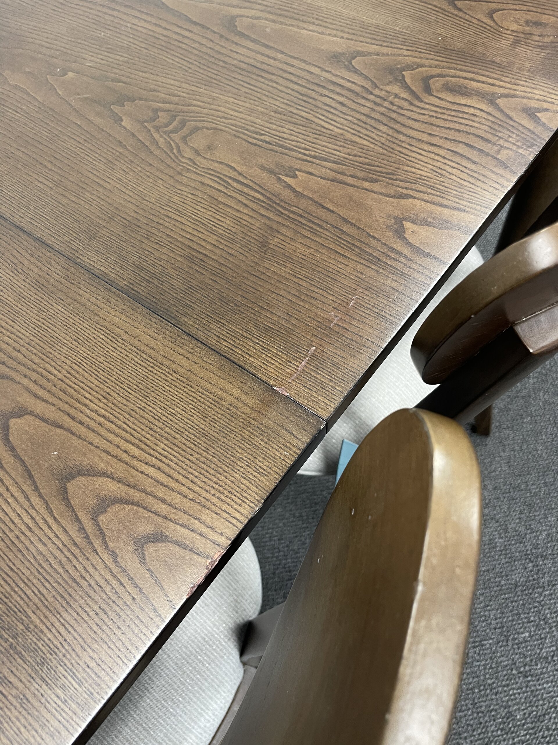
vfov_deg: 69.4
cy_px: 372
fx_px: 537
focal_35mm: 25
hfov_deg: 54.9
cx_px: 279
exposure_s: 1/60
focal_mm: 5.1
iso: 200
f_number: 1.6
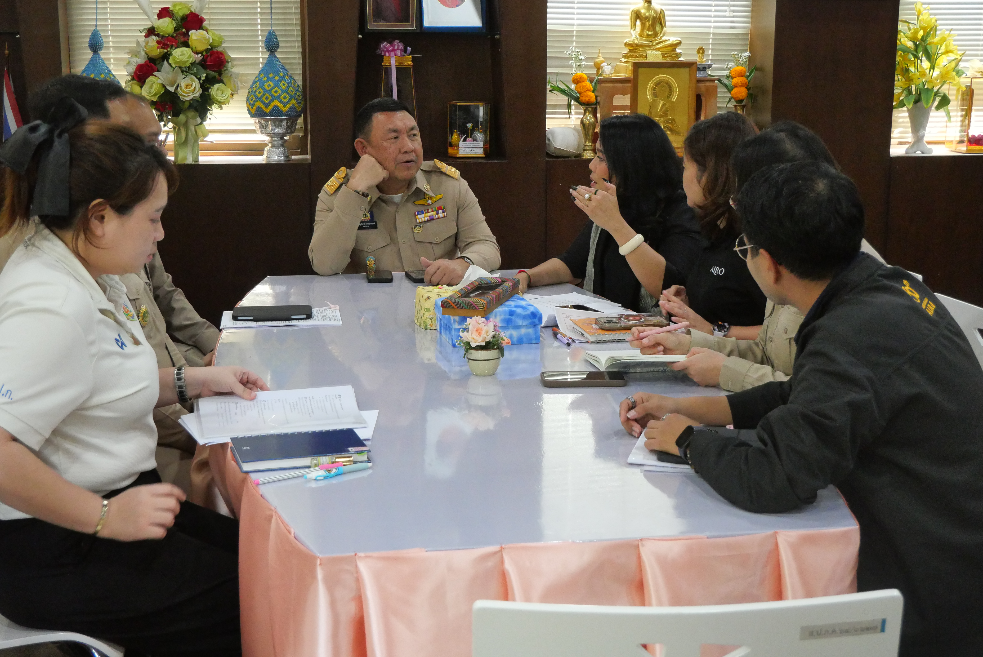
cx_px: 492
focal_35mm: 47
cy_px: 328
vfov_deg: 28.7
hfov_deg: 41.9
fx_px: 1284
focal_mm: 23
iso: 3200
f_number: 5
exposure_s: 1/125
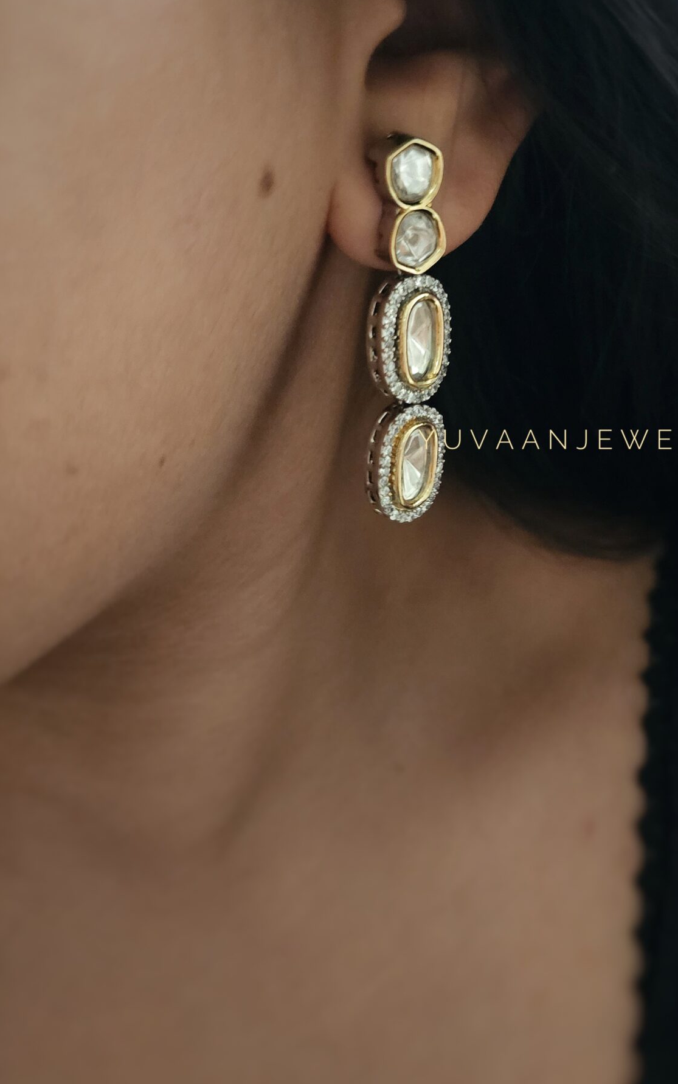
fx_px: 1034
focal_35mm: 35
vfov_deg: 55.3
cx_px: 583
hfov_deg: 34.7
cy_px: 511
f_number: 1.7
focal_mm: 6.3
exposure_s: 1/35
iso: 640
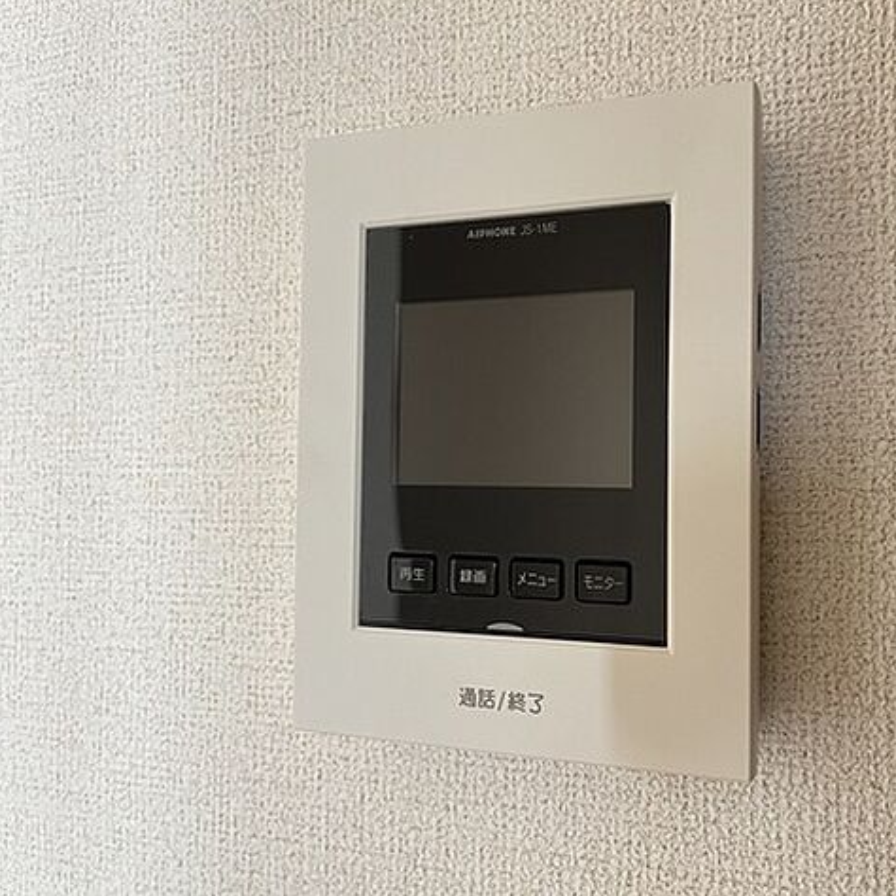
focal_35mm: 31
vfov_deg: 52.5
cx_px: 554
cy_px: 446
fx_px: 908
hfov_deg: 52.0
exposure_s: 1/60
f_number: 1.6
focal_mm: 5.1
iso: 320
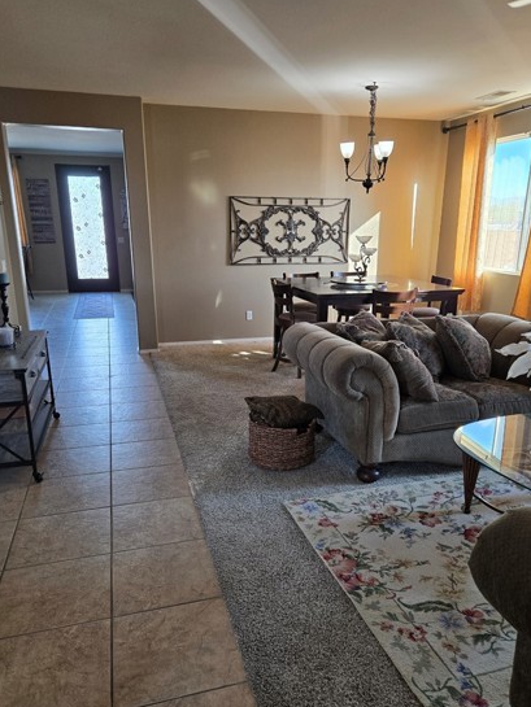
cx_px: 286
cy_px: 383
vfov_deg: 65.2
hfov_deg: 51.3
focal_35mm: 27
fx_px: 552
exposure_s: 1/120
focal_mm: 5.4
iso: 160
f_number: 1.8
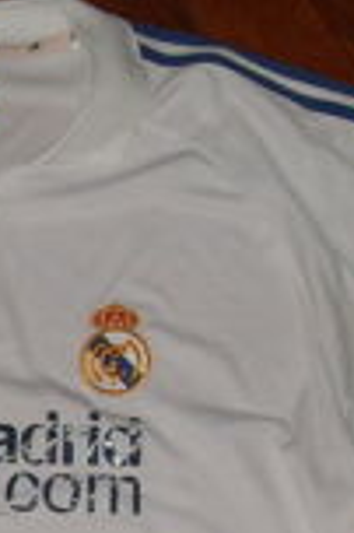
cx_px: -102
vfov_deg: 17.3
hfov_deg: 11.6
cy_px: 572
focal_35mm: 115
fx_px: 1700
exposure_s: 1/45
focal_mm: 6.3
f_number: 2.8
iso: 100
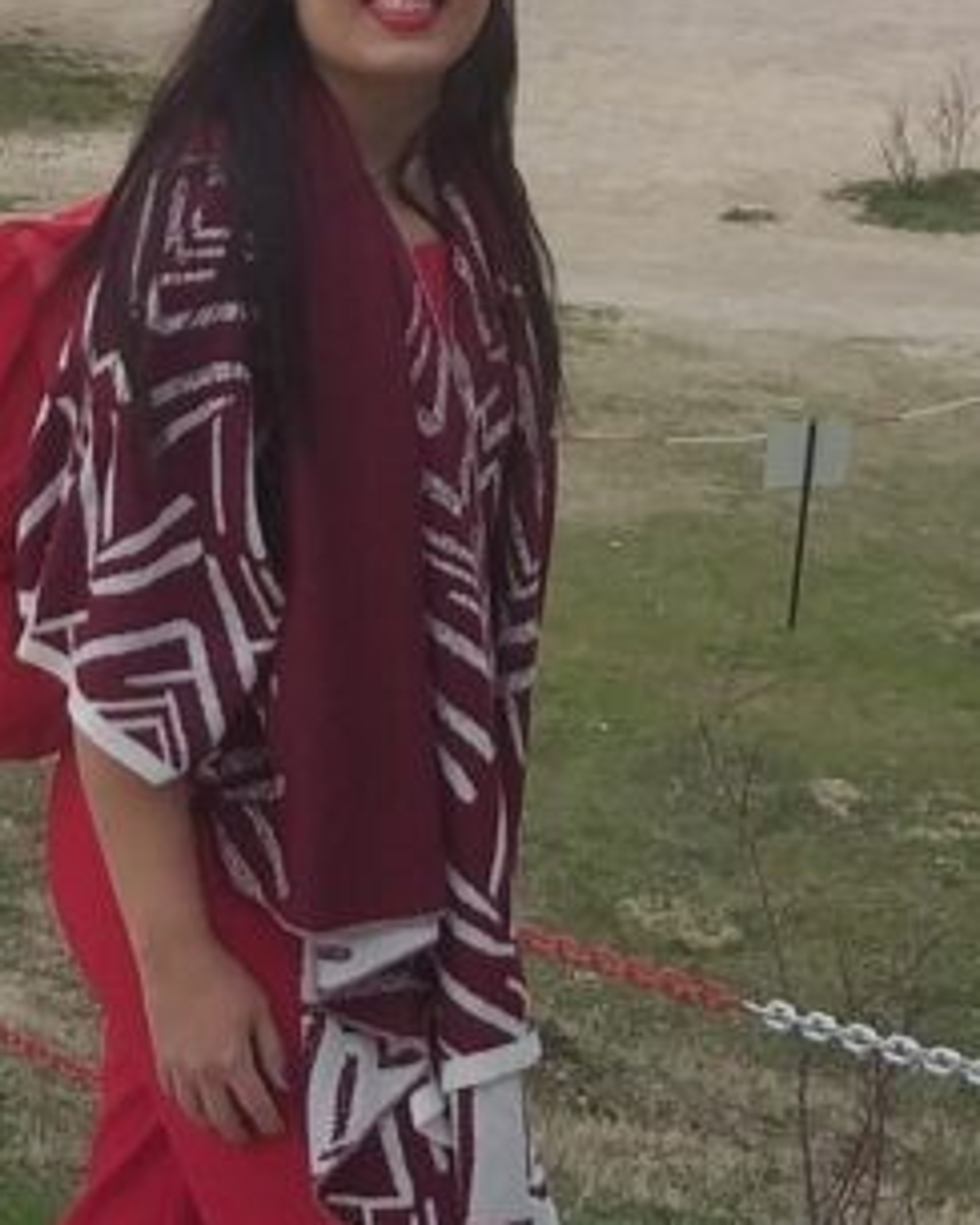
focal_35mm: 120
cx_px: 301
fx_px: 4351
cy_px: -153
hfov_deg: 12.8
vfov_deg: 15.6
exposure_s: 1/781
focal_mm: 3.93
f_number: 1.7
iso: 40
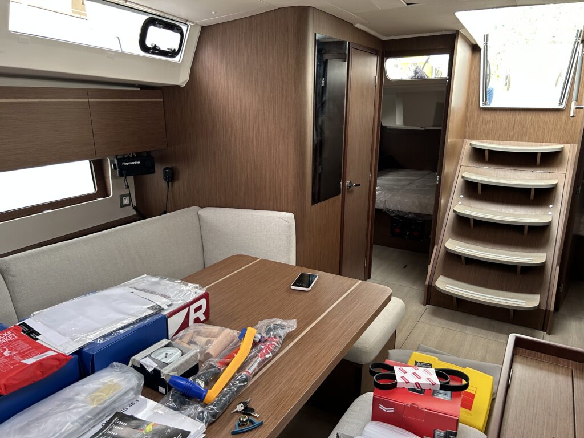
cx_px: 292
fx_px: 439
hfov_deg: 67.3
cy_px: 219
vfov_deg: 53.1
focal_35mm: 26
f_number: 1.5
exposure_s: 1/120
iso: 125
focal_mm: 5.7
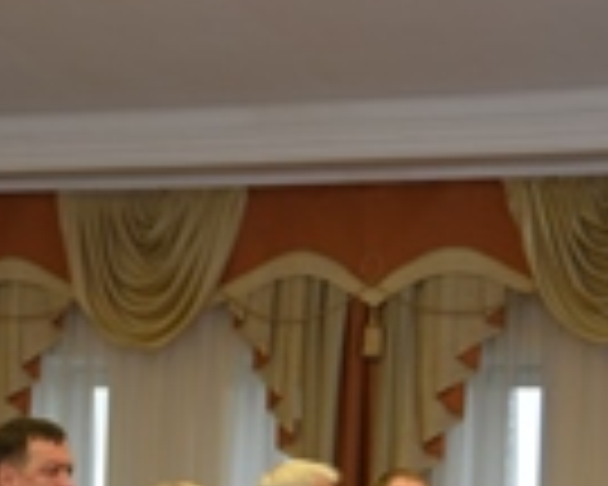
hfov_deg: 11.9
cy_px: 490
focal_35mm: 161
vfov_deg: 9.5
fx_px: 2897
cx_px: 14
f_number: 4
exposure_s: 1/60
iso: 360
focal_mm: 55
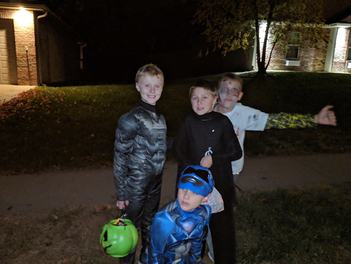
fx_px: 284
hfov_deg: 63.4
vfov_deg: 49.7
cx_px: 174
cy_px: 136
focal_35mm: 28
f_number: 1.8
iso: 1056
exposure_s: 1/15
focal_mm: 4.44
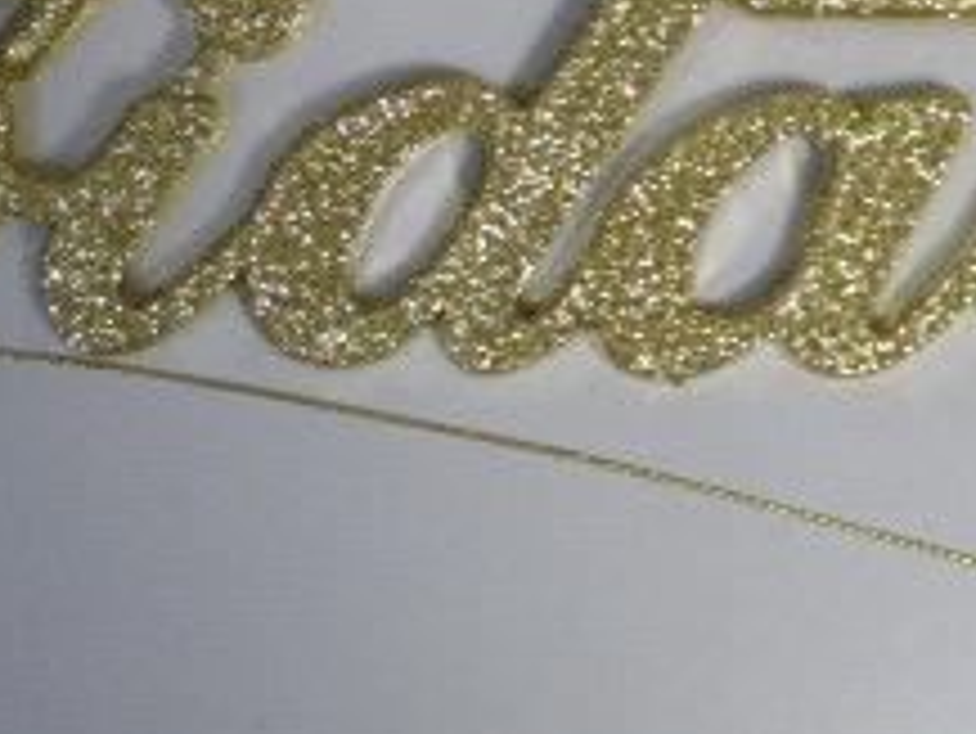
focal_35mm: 59
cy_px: 153
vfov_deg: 24.5
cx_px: 193
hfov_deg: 31.8
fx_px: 1664
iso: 400
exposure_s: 1/50
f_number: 2.8
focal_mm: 3.58
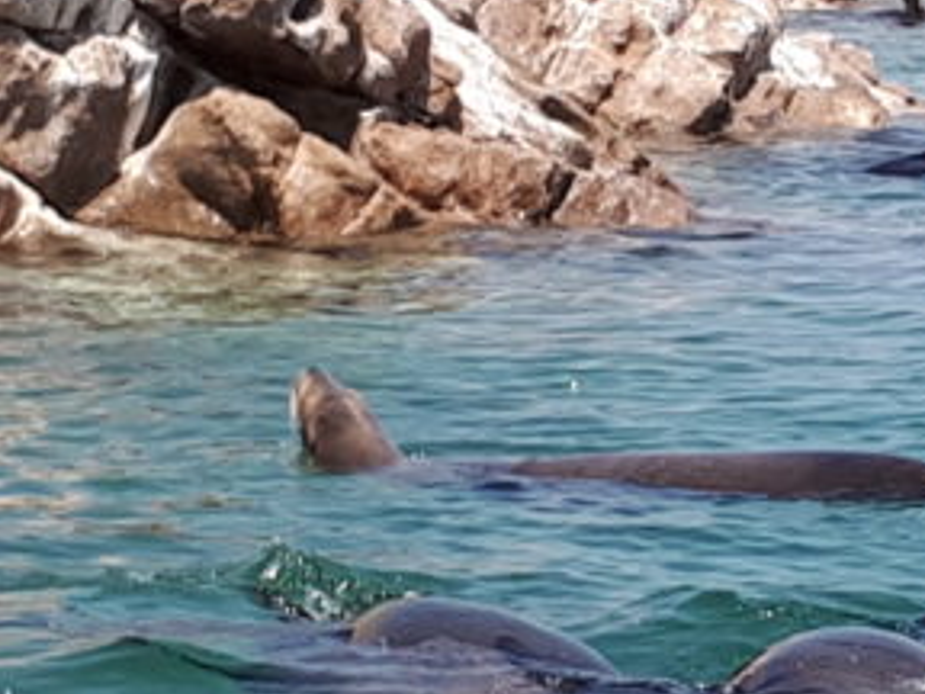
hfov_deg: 26.8
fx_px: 1924
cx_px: 665
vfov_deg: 20.4
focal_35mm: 72
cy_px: 414
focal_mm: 3.6
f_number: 1.9
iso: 40
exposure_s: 1/1404
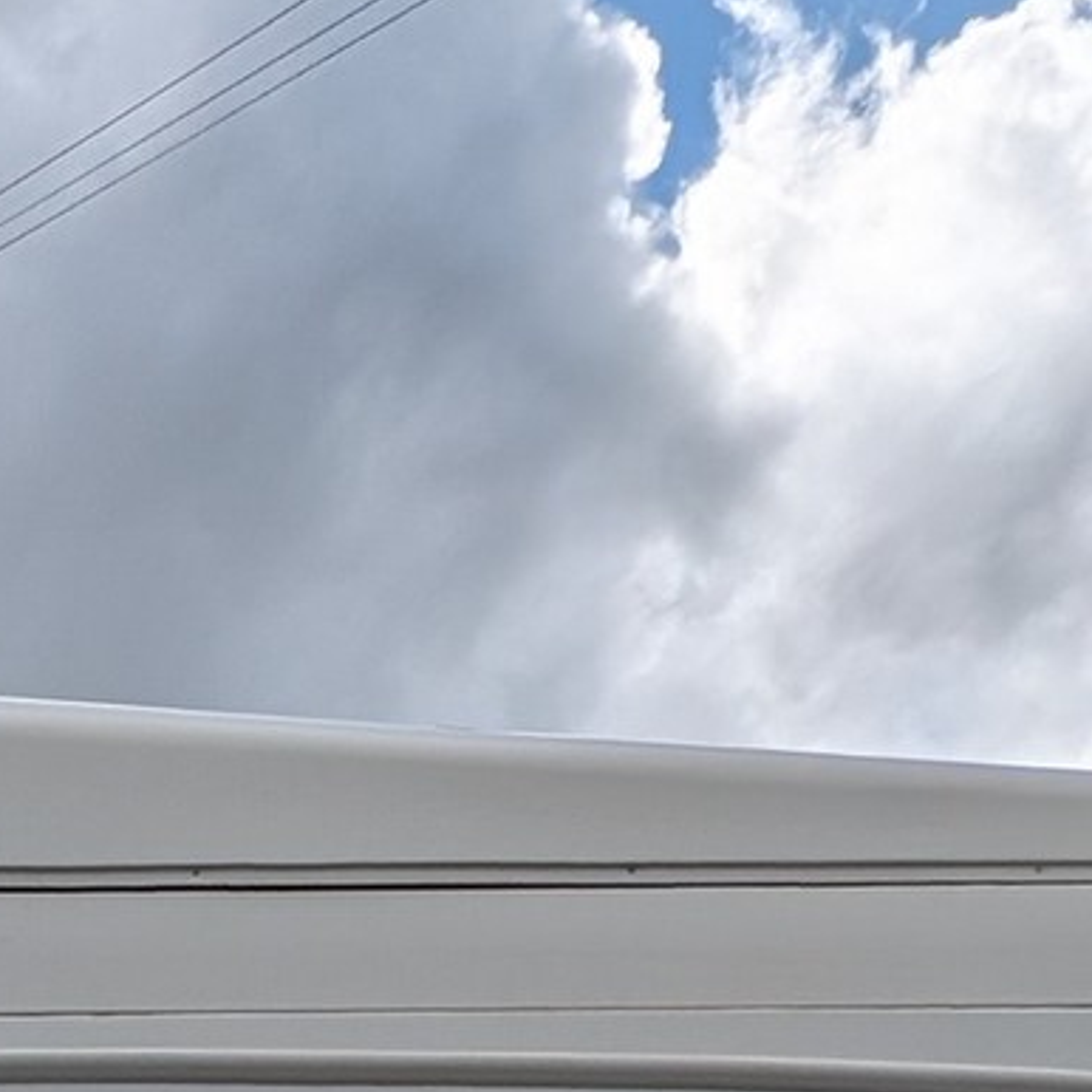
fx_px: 2177
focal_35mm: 61
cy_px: 1961
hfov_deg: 20.0
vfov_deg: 20.3
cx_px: -900
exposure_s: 1/3509
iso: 48
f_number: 2.2
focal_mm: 1.95
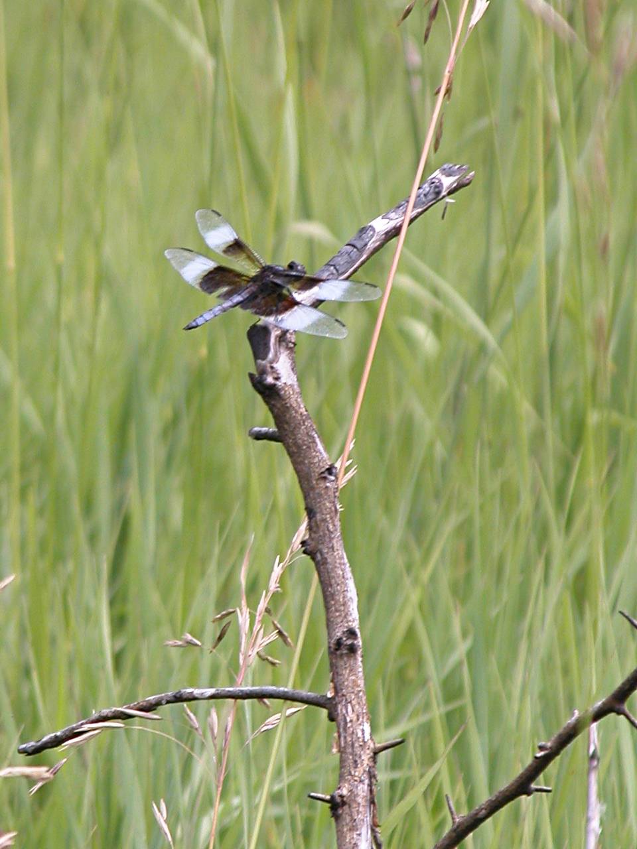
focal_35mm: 280
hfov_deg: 5.3
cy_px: 424
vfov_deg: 7.1
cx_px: 318
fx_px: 6870
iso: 100
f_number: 4.2
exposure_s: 1/541
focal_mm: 71.2
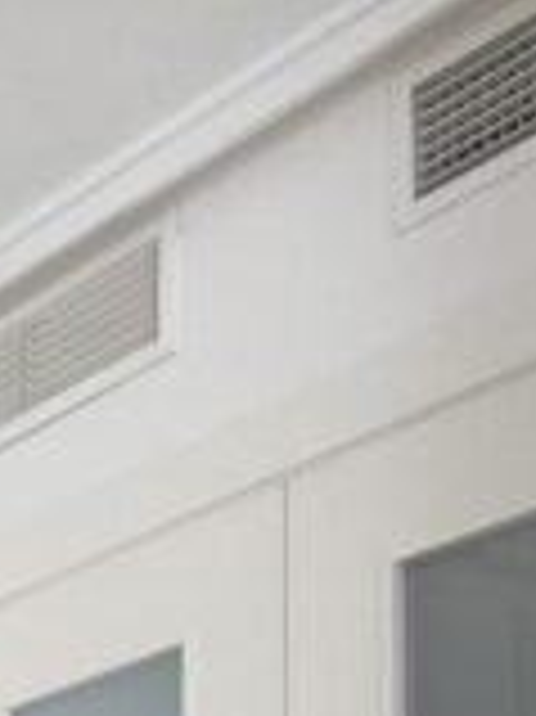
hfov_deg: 14.8
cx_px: -432
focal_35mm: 87
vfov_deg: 18.1
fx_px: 1799
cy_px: 1270
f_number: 1.9
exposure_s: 1/63
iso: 80
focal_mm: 2.69
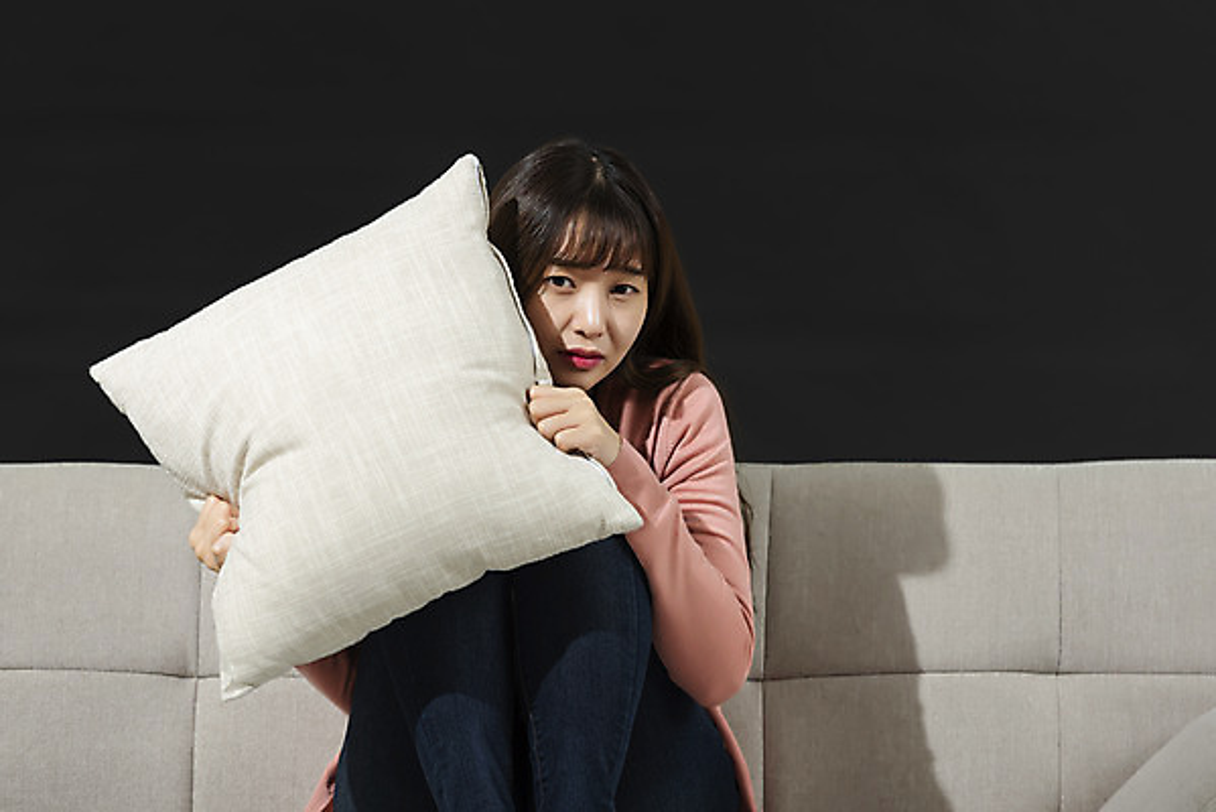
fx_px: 6252
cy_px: 406
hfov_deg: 11.1
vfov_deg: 7.4
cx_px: 608
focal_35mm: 185
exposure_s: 1/125
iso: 100
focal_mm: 185
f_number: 4
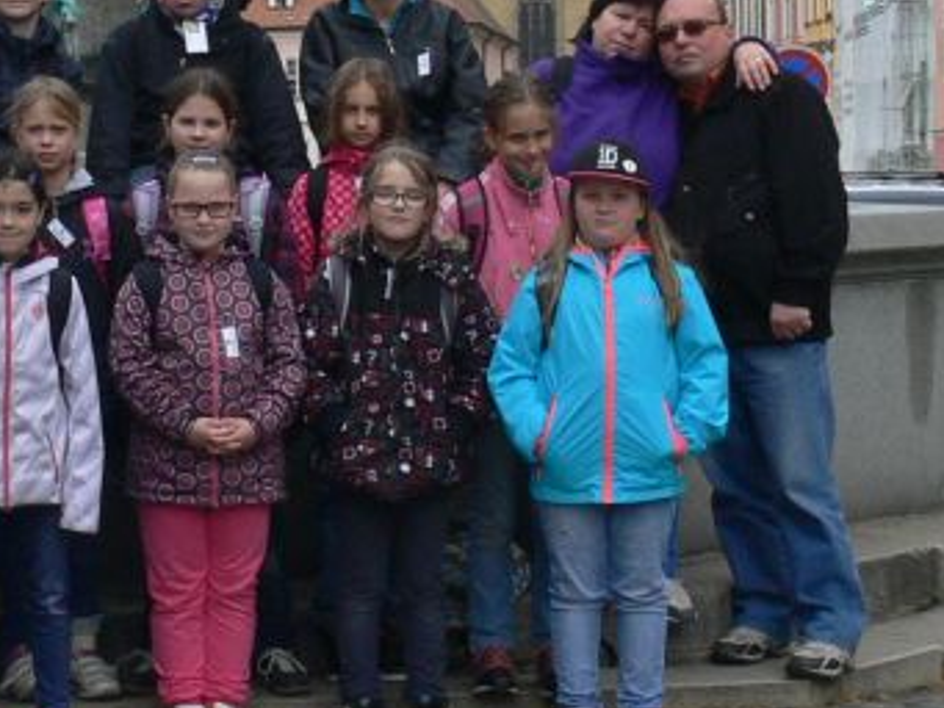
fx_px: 3656
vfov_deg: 11.1
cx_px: 78
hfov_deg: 14.5
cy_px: 199
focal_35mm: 134
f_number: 5.6
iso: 100
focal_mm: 7.4
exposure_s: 1/200
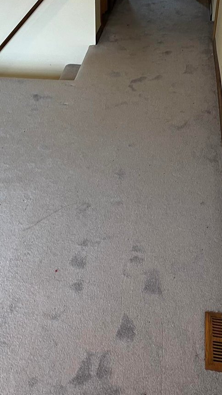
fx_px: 523
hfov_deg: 23.9
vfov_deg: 41.3
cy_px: 176
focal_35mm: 50
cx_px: 83
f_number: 1.6
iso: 80
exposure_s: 1/60
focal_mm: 5.1
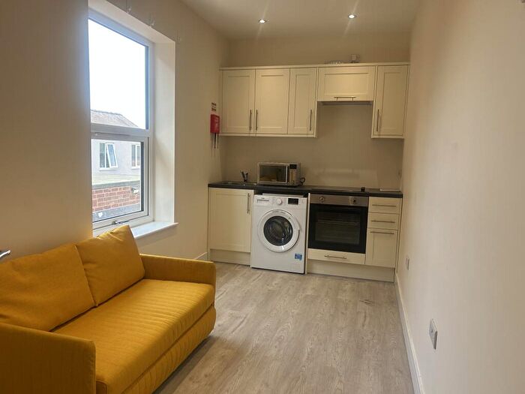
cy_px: 197
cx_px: 262
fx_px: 394
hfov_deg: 67.3
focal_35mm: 26
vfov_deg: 53.1
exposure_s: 1/202
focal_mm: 5.7
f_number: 1.5
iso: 40
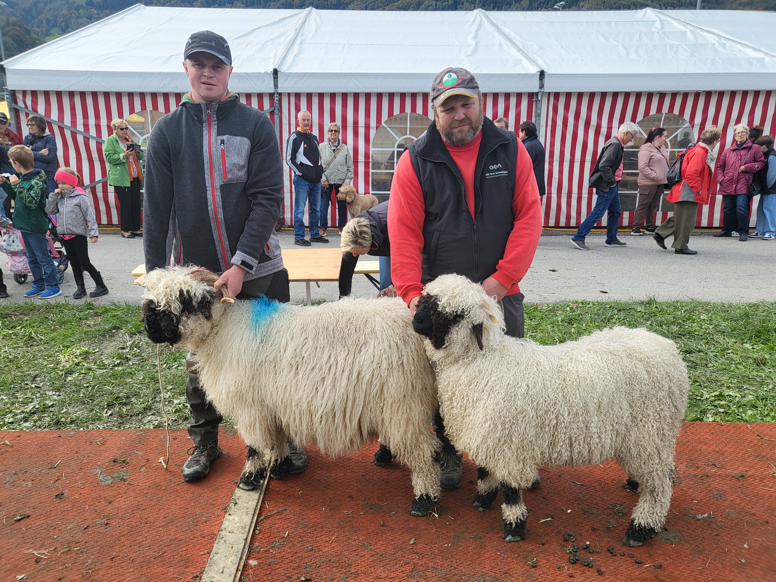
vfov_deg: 53.1
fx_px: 583
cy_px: 291
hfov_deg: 67.3
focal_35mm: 26
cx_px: 388
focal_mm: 4.25
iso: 50
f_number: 1.8
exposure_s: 1/1321
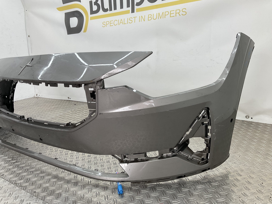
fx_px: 228
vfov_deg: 48.2
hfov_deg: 61.7
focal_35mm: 29
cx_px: 136
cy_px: 102
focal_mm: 3
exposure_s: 1/120
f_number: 1.8
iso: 20
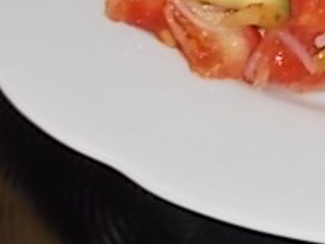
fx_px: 2087
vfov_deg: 6.6
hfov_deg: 8.8
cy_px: -159
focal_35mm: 222
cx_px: 433
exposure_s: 1/60
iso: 200
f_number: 5.3
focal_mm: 11.8
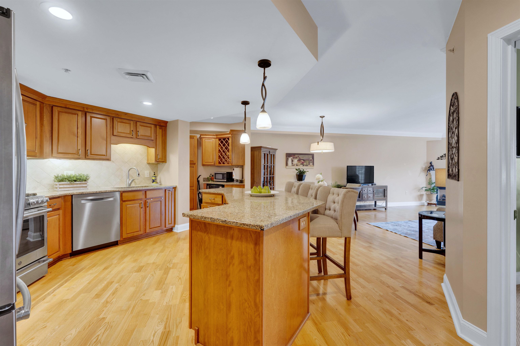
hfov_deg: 100.4
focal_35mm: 15
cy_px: 173
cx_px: 260
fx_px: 216
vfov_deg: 77.2
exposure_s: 1/2
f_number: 7.1
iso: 250
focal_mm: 15
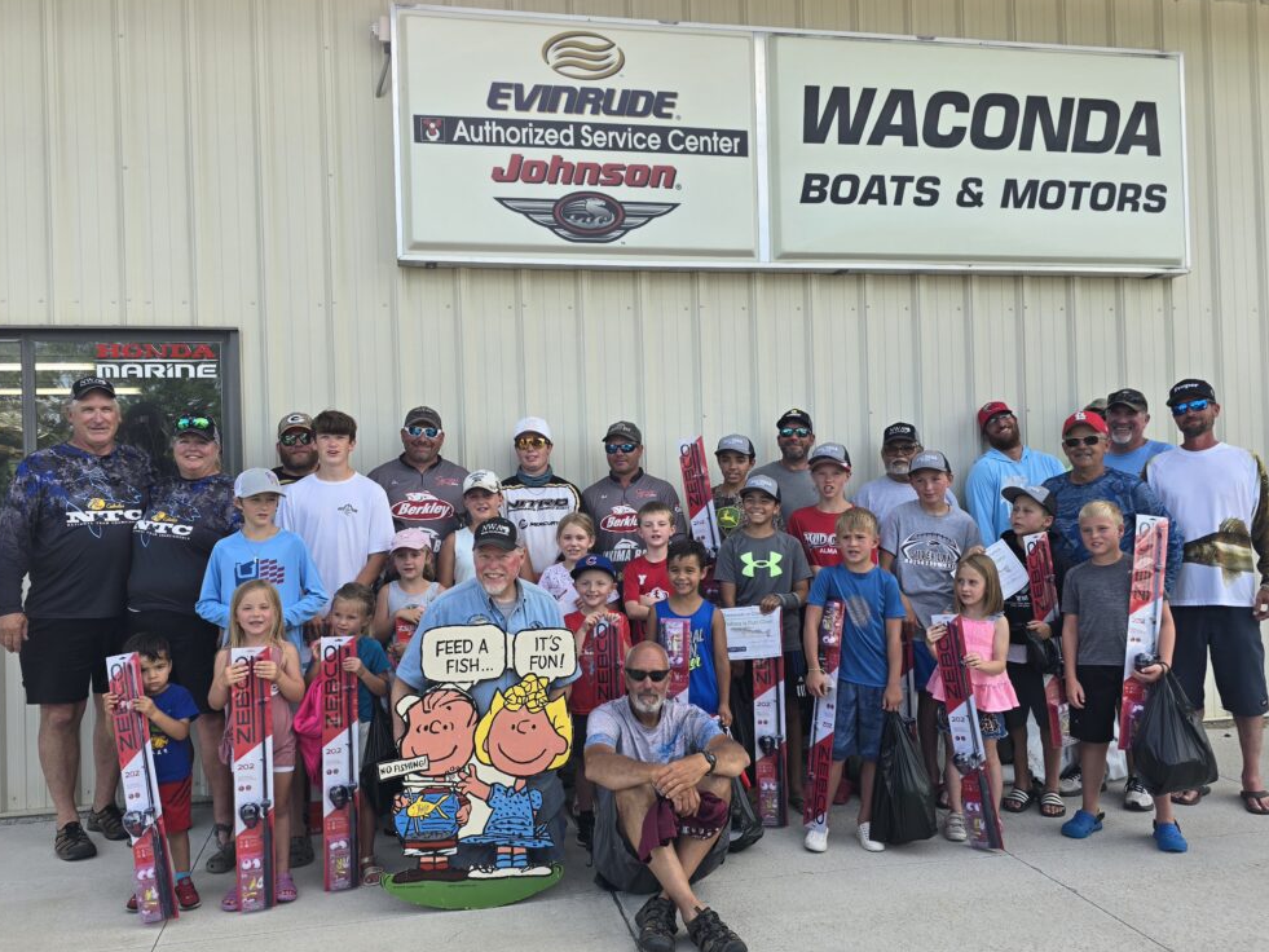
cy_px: 486
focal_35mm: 24
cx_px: 627
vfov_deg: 56.8
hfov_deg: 71.6
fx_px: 880
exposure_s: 1/192
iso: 12
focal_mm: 6.3
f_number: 1.7
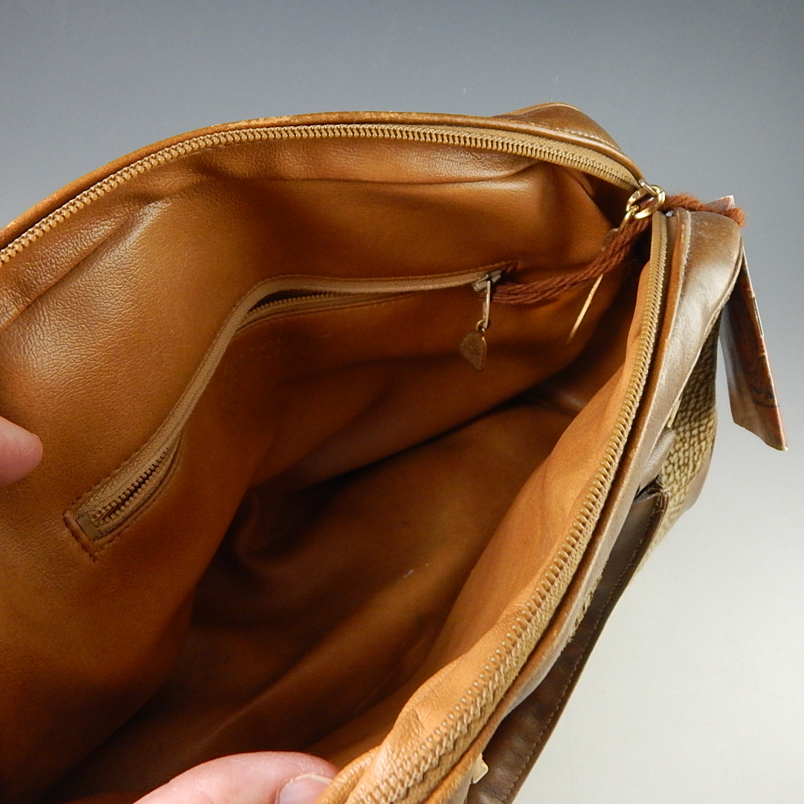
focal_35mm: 37
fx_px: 972
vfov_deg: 44.9
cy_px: 406
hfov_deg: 44.9
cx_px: 366
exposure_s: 1/40
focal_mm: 5.6
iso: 400
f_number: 3.2
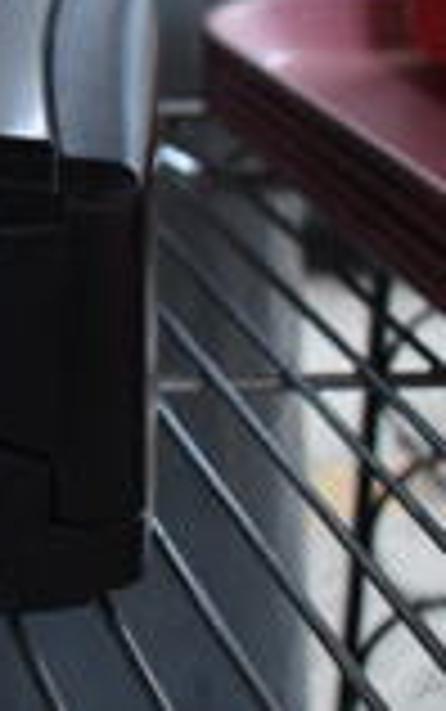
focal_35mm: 118
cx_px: -631
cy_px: -4
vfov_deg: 17.3
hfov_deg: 9.8
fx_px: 2291
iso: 1400
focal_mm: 20
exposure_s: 1/125
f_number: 3.5
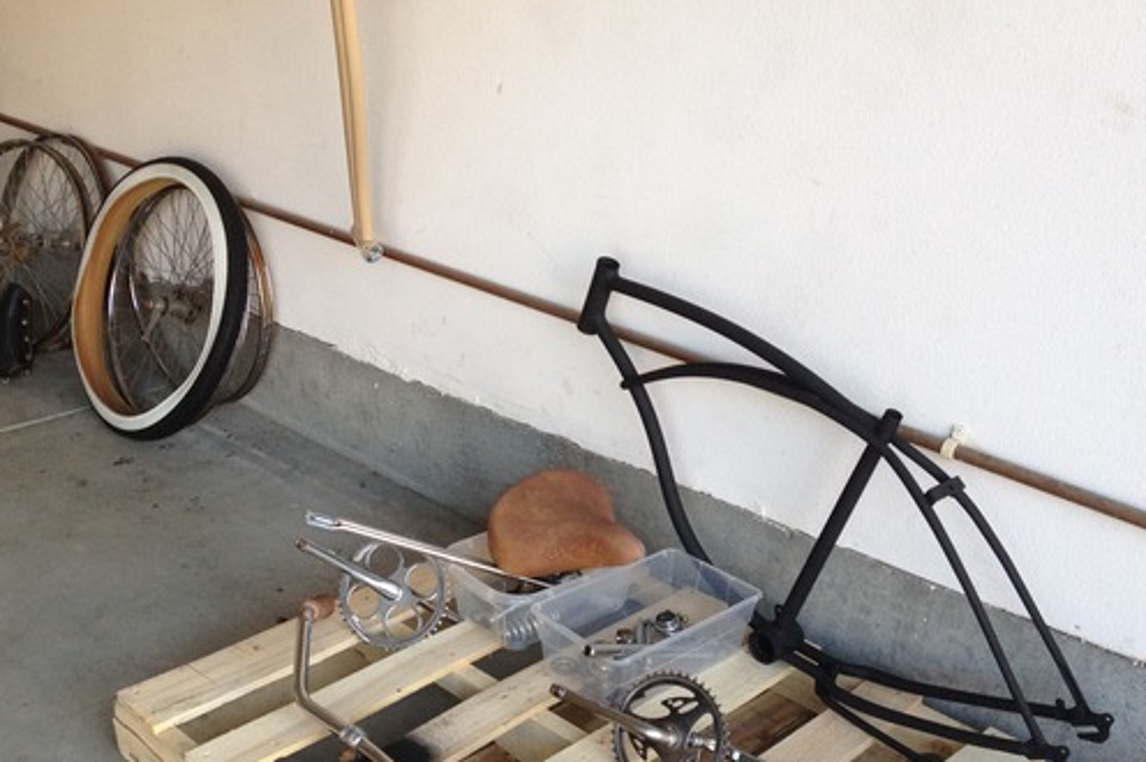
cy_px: 420
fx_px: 1495
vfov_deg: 28.6
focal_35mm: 47
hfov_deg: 41.8
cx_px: 483
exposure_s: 1/120
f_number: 2.4
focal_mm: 4.28
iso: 100
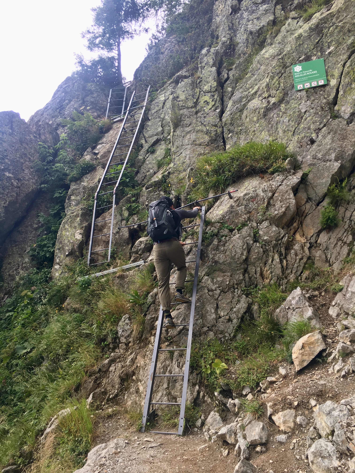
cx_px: 178
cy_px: 236
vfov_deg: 61.7
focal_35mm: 29
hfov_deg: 48.2
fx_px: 397
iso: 25
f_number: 2.2
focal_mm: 4.15
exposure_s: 1/396
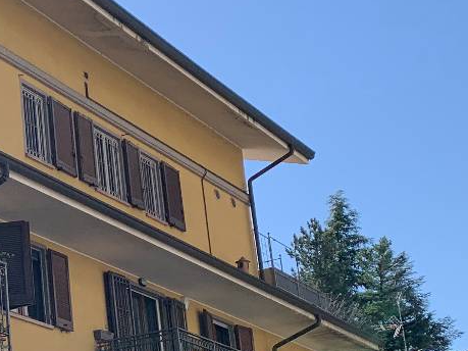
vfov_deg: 17.2
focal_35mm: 85
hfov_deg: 20.7
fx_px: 1149
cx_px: -161
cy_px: 286
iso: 25
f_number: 1.8
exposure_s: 1/1992
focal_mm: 4.25
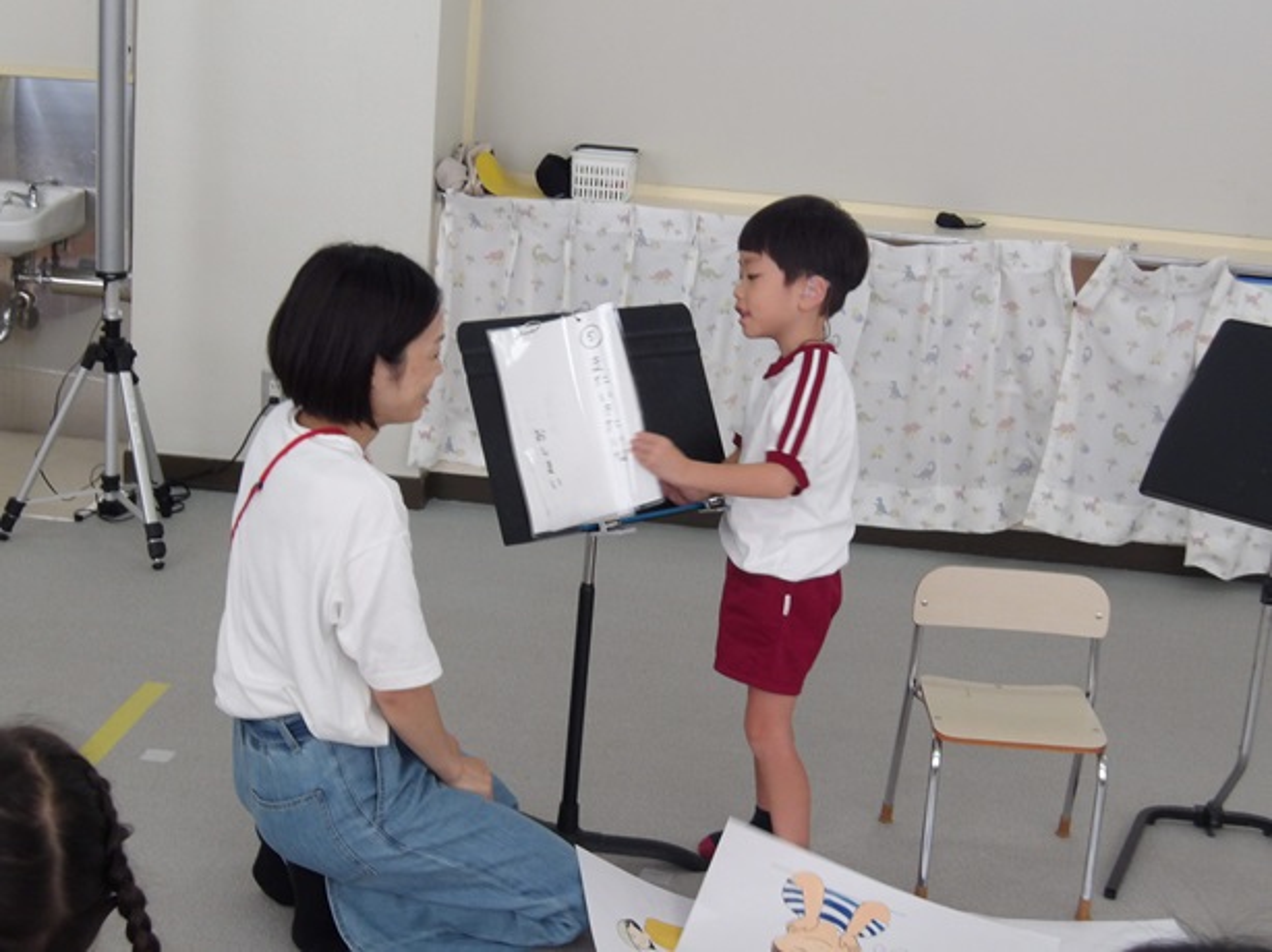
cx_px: 636
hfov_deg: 36.2
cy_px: 476
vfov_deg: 27.5
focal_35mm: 53
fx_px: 1947
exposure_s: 1/60
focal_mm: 9.4
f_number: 4.2
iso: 327
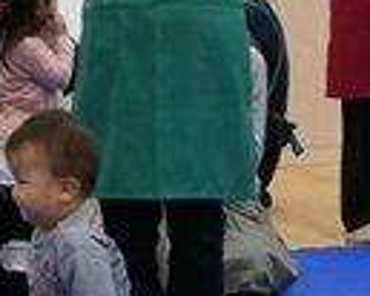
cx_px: 293
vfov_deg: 6.3
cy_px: 29
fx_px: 2692
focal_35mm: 246
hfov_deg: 7.9
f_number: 5.6
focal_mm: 50
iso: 400
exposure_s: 1/25
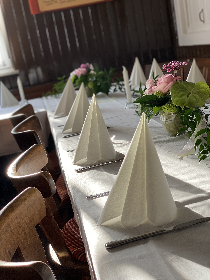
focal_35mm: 52
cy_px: 140
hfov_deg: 28.0
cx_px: 105
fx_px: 421
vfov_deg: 36.8
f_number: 2
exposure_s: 1/122
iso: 50
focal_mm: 6
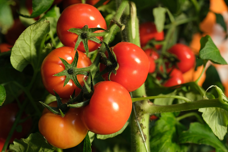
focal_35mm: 46
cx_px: 114
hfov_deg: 42.7
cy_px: 77
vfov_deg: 29.2
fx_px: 291
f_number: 4
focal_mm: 30.2
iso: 800
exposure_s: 1/160
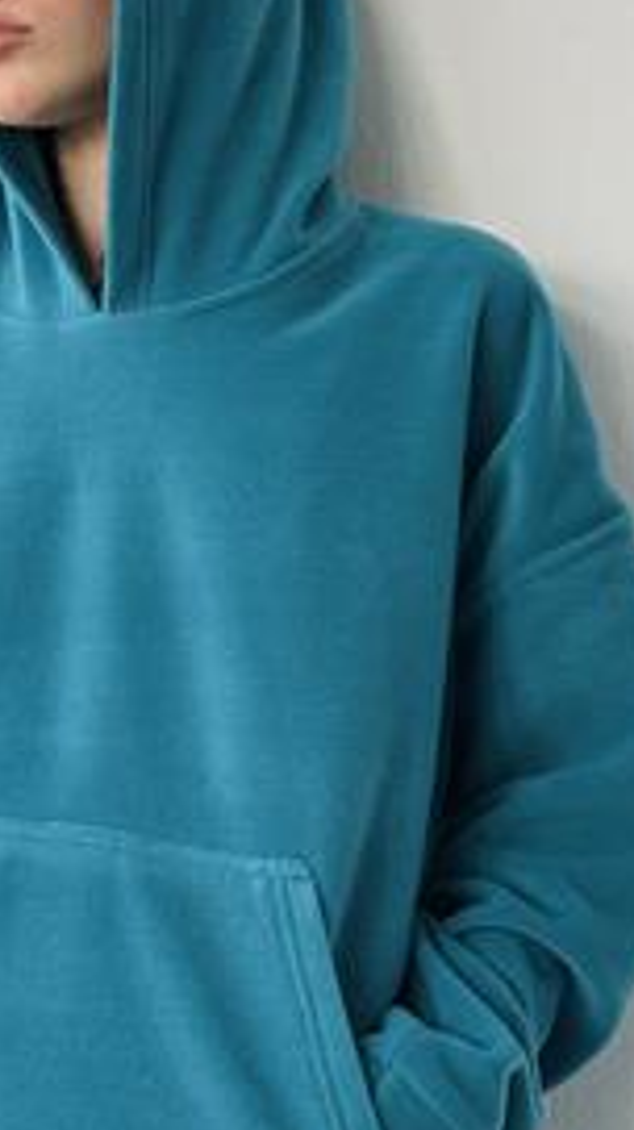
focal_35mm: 103
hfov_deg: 11.7
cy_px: 661
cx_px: 292
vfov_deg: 20.7
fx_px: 3085
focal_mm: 6.76
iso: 80
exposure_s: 1/164
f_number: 1.78
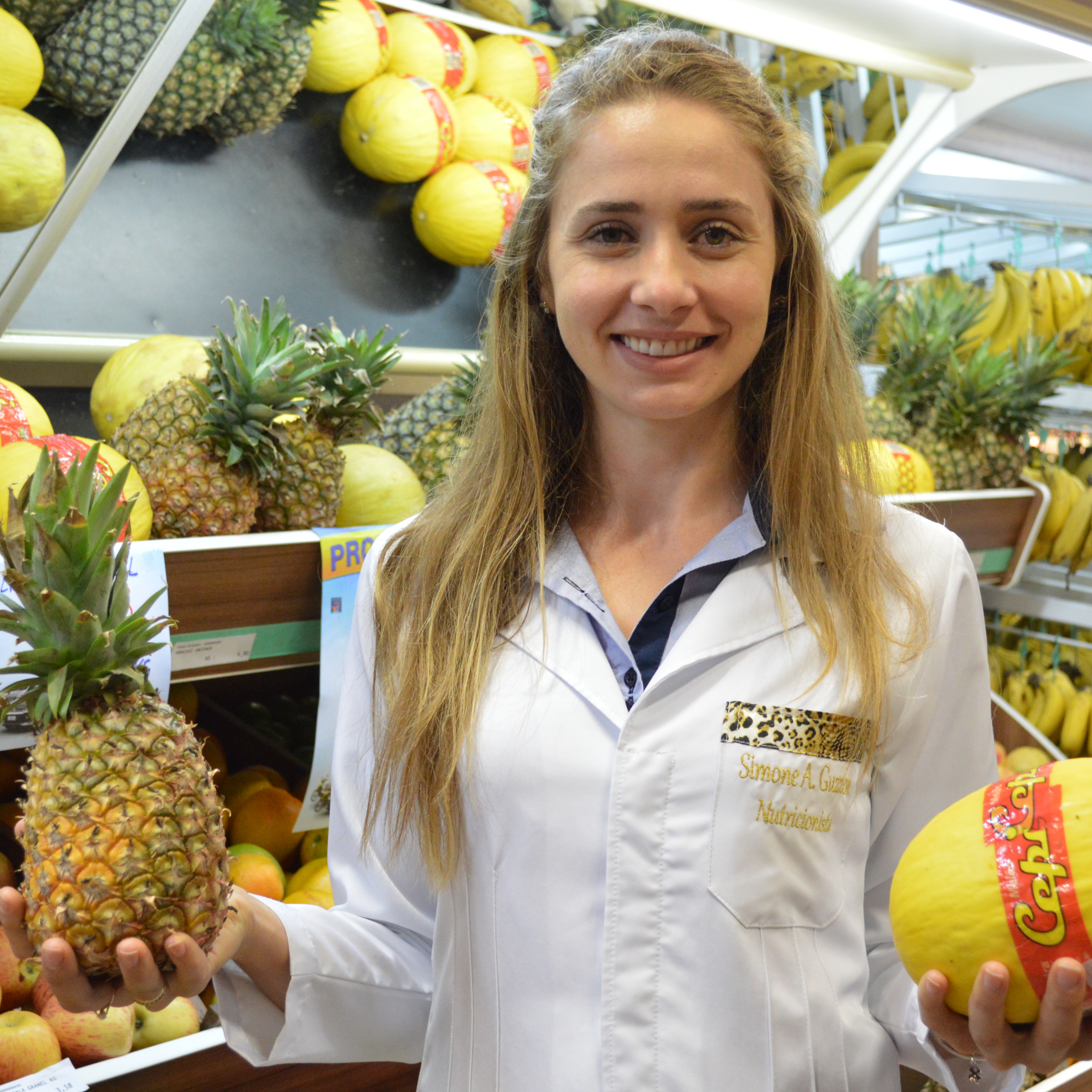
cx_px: 585
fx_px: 2213
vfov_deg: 27.7
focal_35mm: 62
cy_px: 551
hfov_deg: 27.7
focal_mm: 32
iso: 1600
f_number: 4.8
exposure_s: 1/60
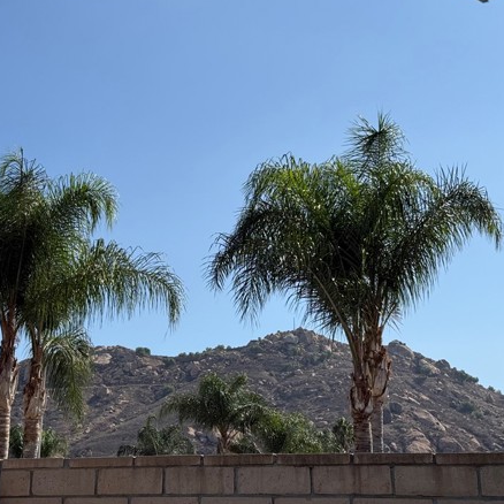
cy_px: 229
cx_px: 193
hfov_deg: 27.6
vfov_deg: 27.7
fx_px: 1021
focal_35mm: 62
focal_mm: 6.76
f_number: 1.78
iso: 64
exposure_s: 1/6536
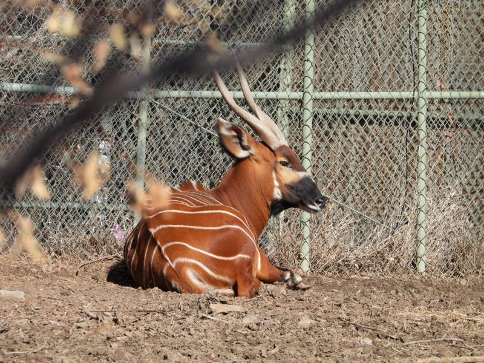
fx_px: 9787
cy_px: 182
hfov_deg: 2.8
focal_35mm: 700
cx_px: 242
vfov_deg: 2.1
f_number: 5
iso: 100
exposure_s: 1/500
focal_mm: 126
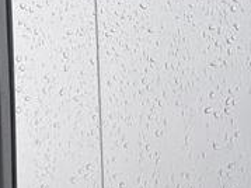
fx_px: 507
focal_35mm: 70
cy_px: 363
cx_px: -209
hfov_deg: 19.8
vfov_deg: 16.5
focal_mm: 2.22
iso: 100
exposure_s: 1/99
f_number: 2.2
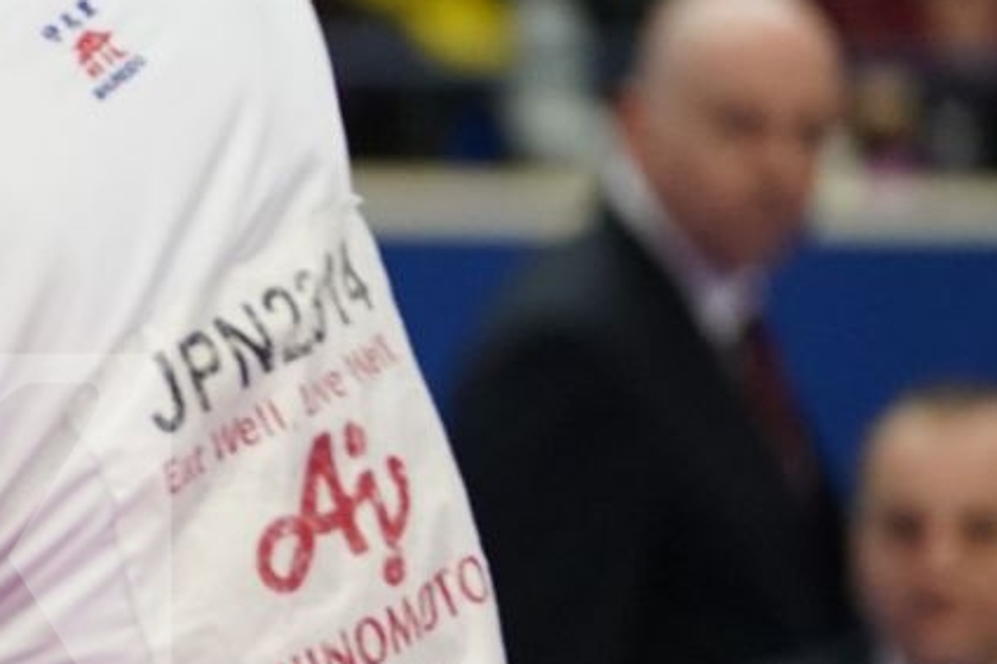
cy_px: 568
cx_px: -842
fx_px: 17108
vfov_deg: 2.2
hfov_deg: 3.3
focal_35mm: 618
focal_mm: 146
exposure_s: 1/1000
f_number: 2.8
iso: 2000
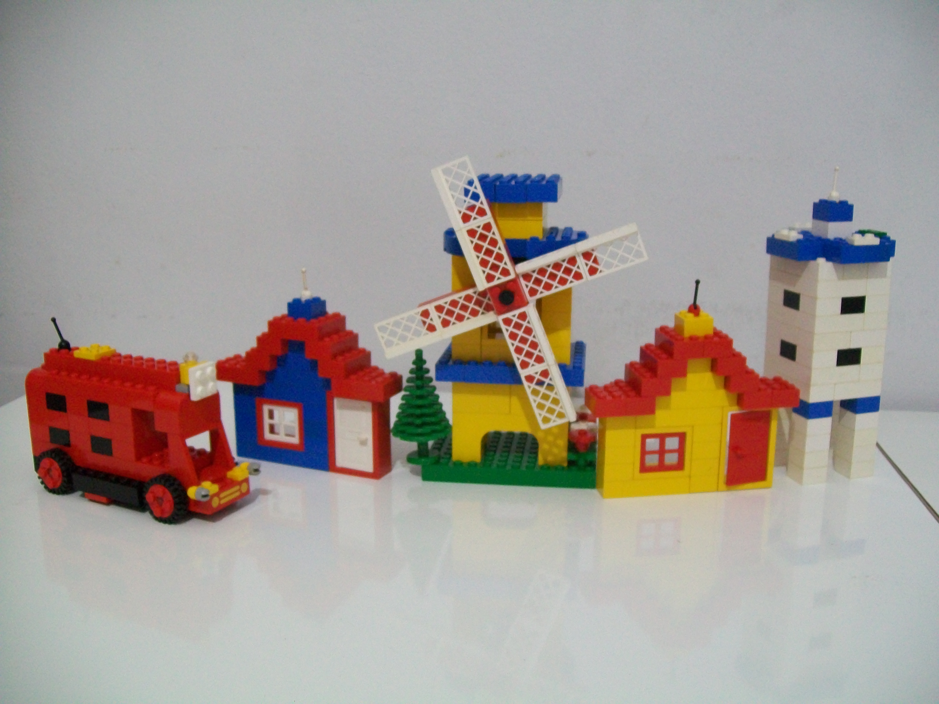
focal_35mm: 34
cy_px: 352
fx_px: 922
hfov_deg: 54.0
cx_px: 470
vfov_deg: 41.8
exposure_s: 1/8
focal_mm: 6.1
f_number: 2.7
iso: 185
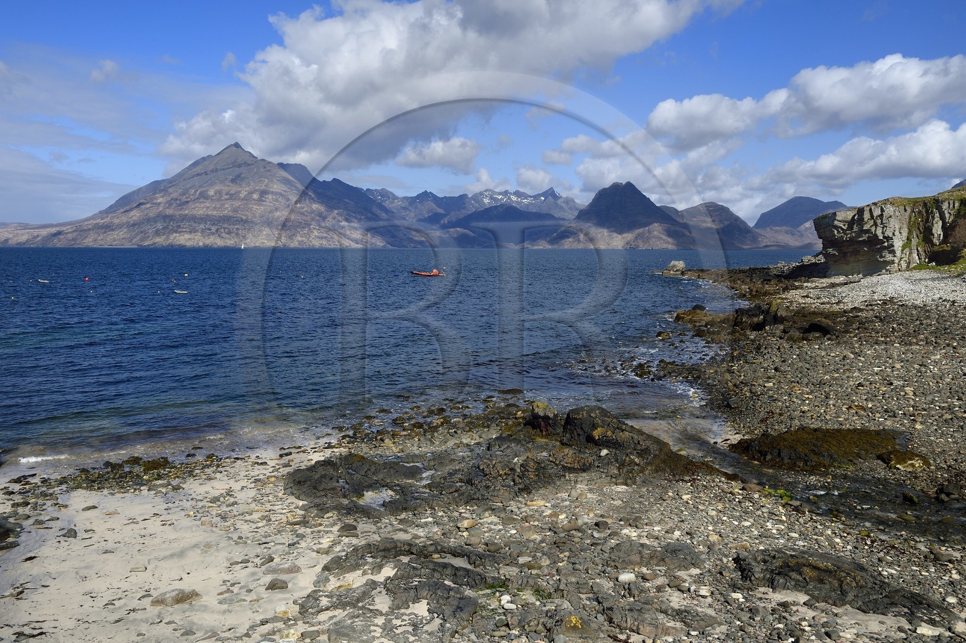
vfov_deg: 43.5
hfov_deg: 62.0
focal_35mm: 30
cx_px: 483
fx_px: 804
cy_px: 322
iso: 200
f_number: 16
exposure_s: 1/250
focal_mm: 30
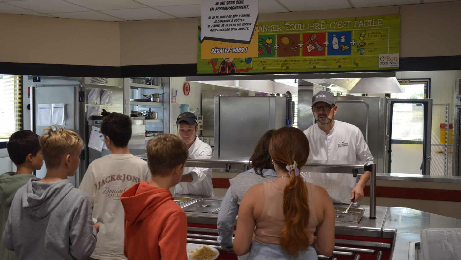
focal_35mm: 43
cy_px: 137
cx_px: 230
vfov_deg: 27.7
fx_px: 526
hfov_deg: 47.4
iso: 200
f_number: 4
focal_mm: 26
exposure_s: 1/30
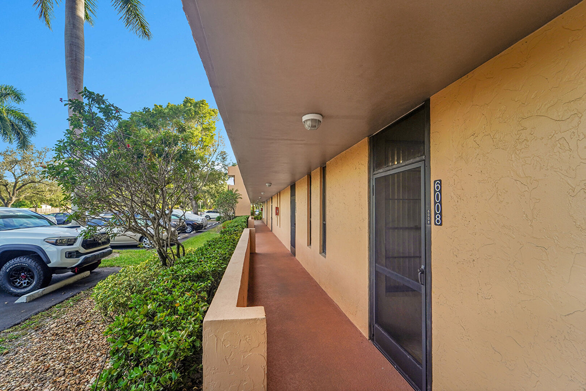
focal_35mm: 14
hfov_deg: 104.2
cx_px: 293
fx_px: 228
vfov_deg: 81.2
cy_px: 196
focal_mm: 14
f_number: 8
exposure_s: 1/80
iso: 400
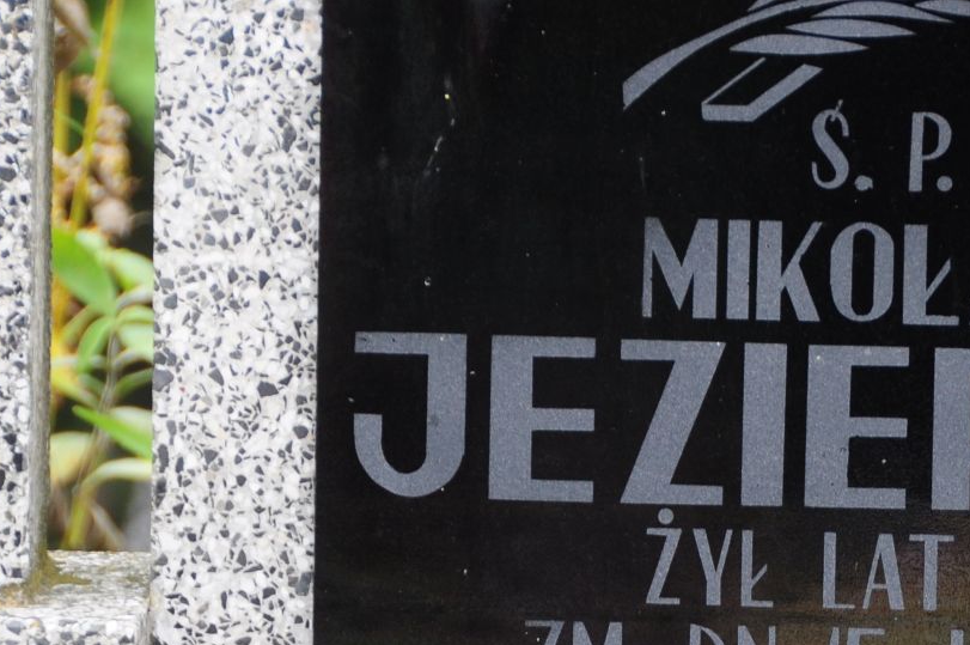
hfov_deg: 5.0
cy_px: 602
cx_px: 824
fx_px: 11206
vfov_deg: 3.3
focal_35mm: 416
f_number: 7.1
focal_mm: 105
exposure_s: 1/100
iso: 250
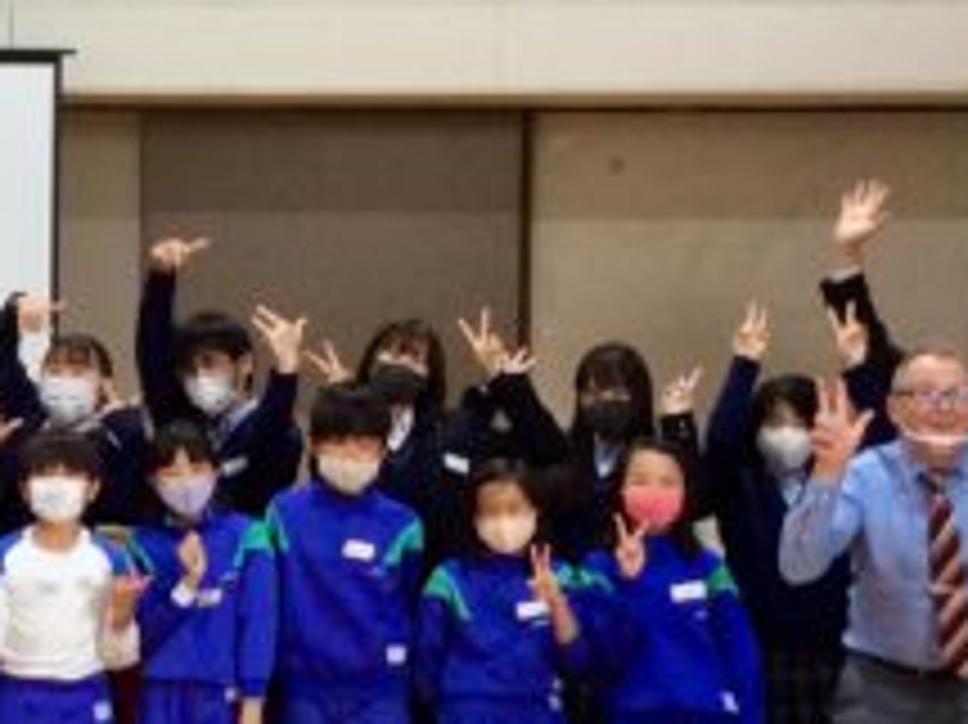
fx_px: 2907
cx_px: -63
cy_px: 488
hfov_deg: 18.3
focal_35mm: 104
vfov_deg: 14.2
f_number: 2.4
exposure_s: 1/24
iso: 80
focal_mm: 3.3
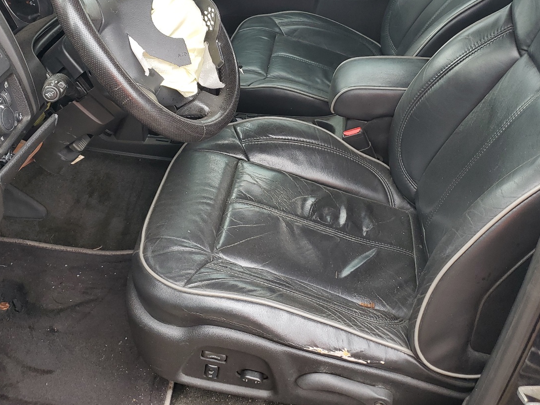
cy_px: 127
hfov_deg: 49.0
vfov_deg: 37.2
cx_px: 262
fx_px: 593
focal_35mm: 38
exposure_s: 1/196
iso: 50
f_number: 1.5
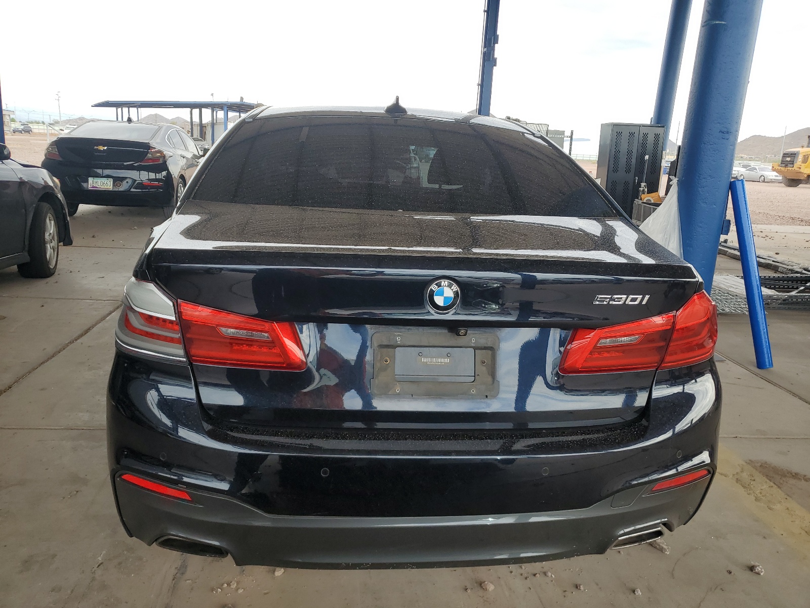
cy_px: 304
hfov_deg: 67.3
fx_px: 608
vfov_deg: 53.1
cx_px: 405
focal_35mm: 26
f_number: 1.5
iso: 50
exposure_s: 1/588
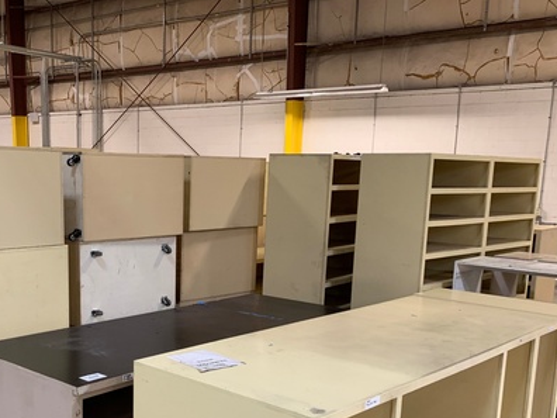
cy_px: 304
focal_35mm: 42
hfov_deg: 44.1
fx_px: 676
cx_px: 184
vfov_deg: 33.8
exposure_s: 1/60
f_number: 1.8
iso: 160
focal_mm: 4.25
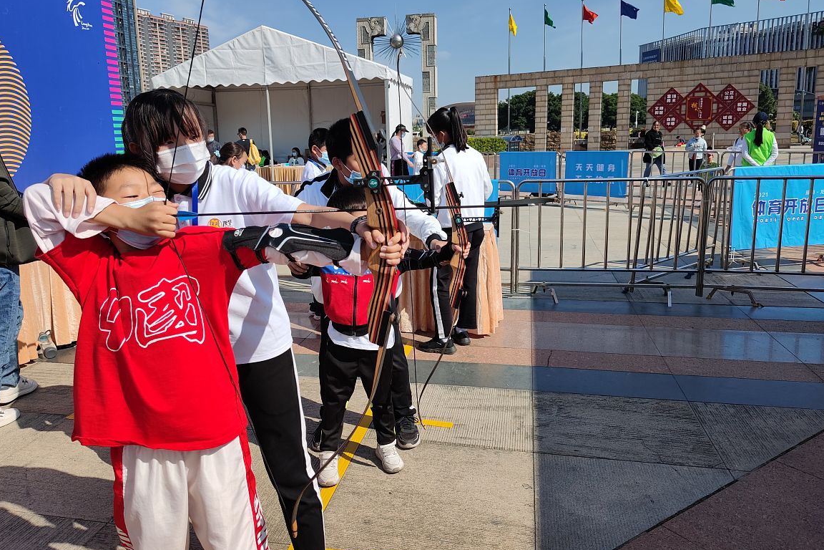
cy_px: 239
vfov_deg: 49.4
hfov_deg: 69.4
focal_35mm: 26
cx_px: 400
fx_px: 595
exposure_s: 1/2981
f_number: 1.85
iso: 50
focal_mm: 6.78
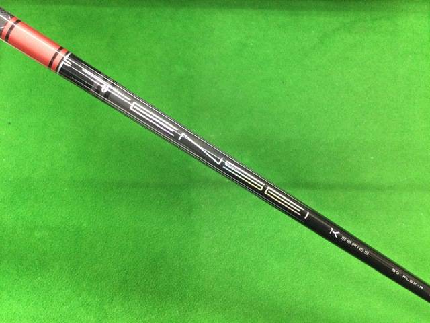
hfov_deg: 58.4
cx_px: 215
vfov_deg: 45.4
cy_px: 162
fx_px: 385
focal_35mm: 31
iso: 200
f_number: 2.4
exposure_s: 1/24
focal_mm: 3.3
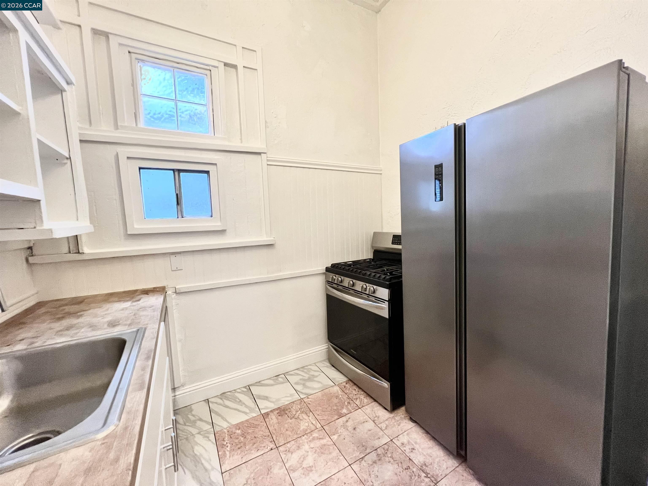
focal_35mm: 13
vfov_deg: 89.9
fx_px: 243
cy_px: 243
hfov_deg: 106.2
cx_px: 324
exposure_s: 1/60
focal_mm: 1.57
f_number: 1.8
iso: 400
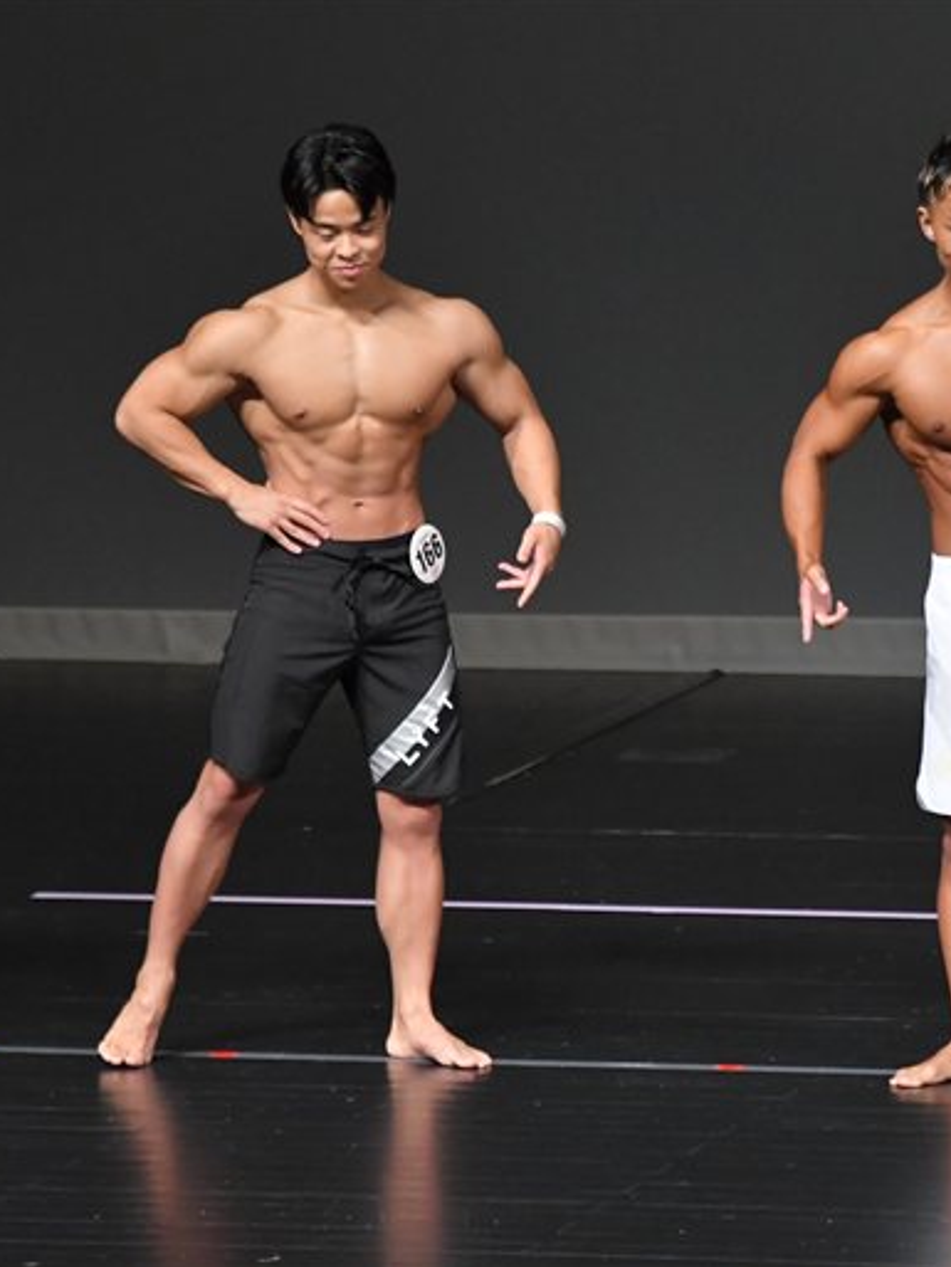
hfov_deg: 3.3
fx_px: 16733
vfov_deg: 4.3
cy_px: 635
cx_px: 648
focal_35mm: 457
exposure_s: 1/400
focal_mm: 210
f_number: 5.6
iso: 4000
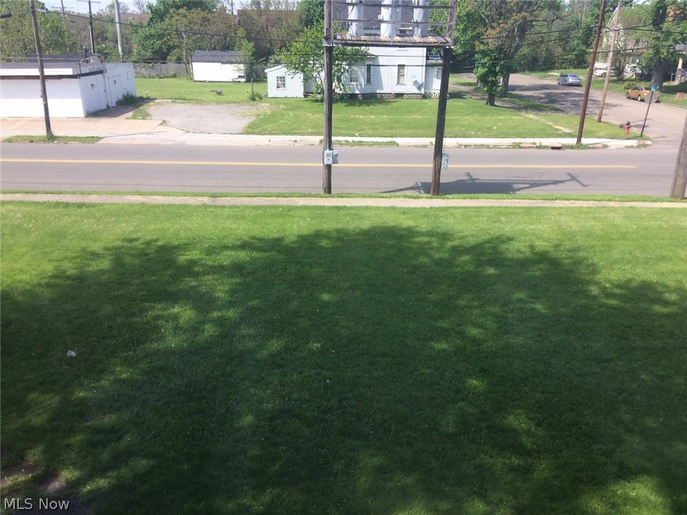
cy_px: 258
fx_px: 576
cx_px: 344
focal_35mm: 29
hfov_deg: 61.7
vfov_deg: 48.2
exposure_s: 1/873
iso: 32
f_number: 2.2
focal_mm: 4.15
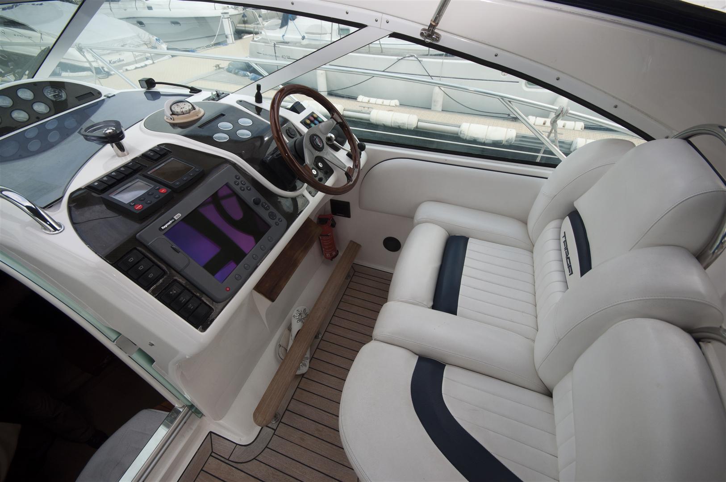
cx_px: 363
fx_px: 302
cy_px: 241
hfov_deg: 100.5
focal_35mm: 15
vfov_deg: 77.2
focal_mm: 10
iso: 400
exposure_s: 1/200
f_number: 7.1
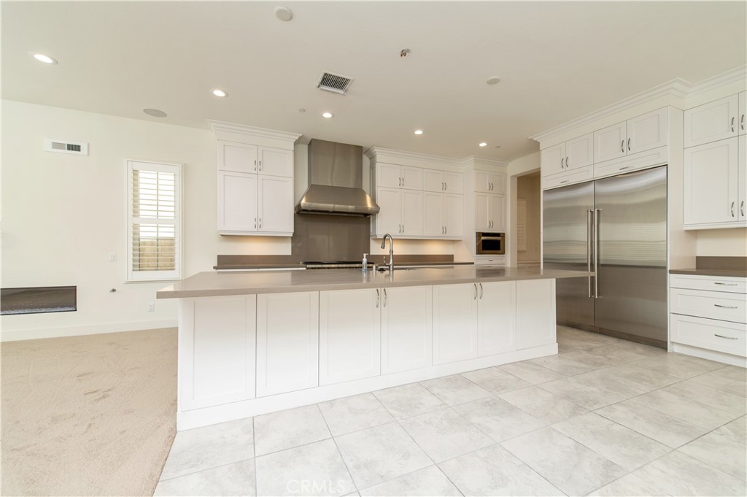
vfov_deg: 81.1
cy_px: 248
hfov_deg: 104.3
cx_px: 374
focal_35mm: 14
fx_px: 290
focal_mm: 14
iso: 200
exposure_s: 1/80
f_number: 4.5
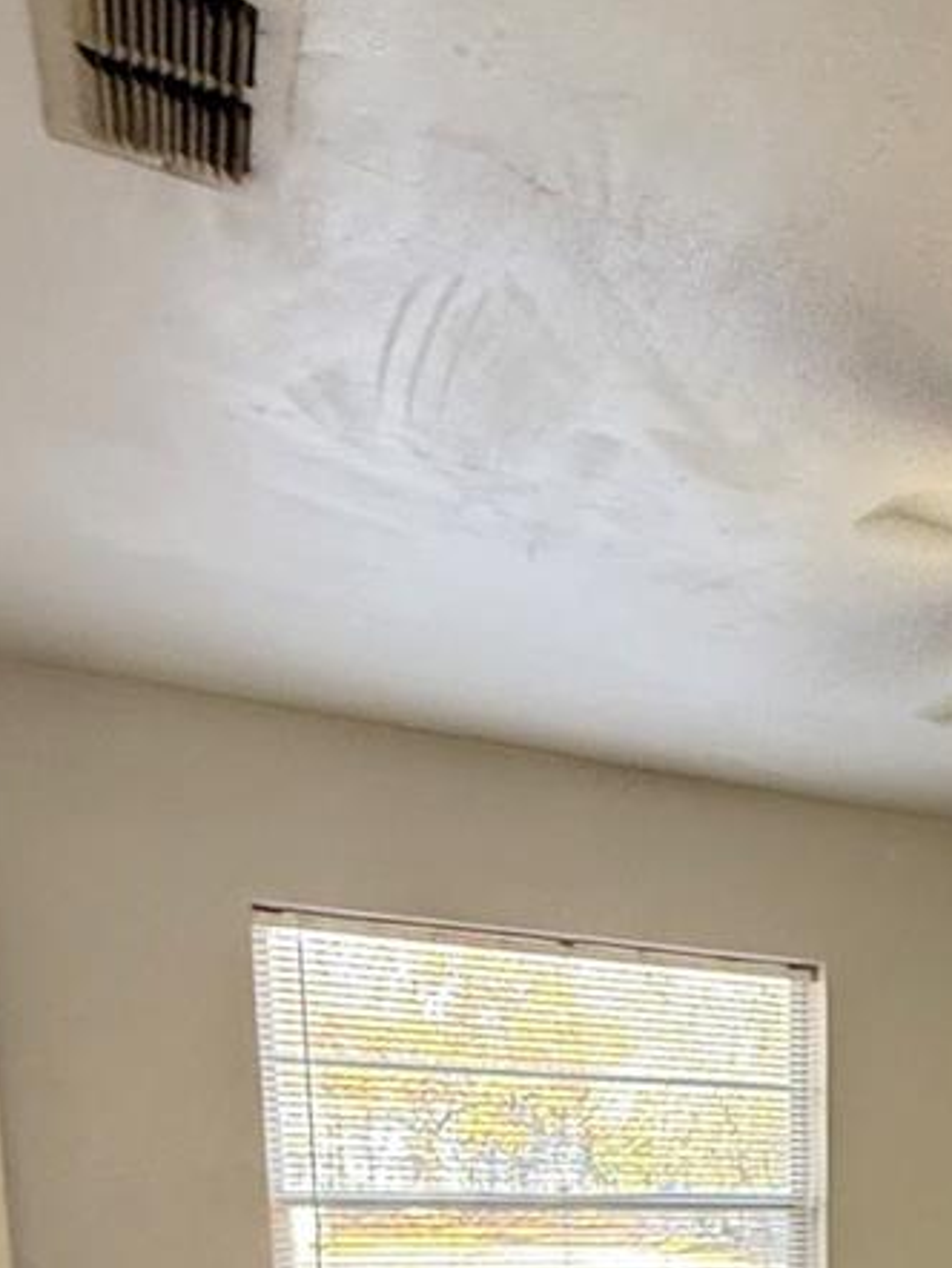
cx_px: 946
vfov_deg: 39.0
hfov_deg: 34.4
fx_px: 1392
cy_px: 1434
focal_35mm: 38
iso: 400
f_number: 2.2
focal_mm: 2.22
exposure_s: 1/60
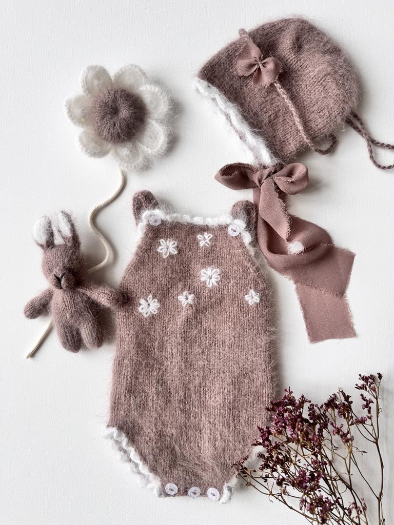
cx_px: 197
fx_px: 364
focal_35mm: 24
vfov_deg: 71.6
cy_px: 262
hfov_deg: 56.8
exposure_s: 1/129
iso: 64
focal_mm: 6.76
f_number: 1.78
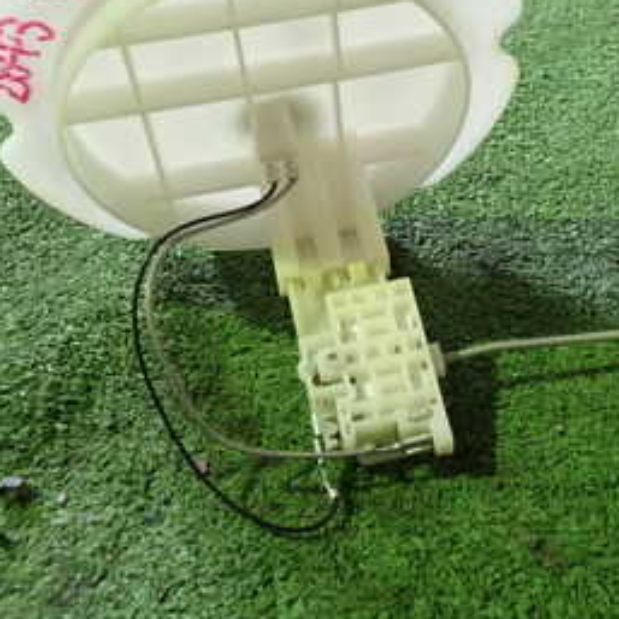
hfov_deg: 27.0
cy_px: 241
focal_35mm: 62
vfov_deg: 27.6
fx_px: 1254
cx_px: 520
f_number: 2.3
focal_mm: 5.4
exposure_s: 1/30
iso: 320
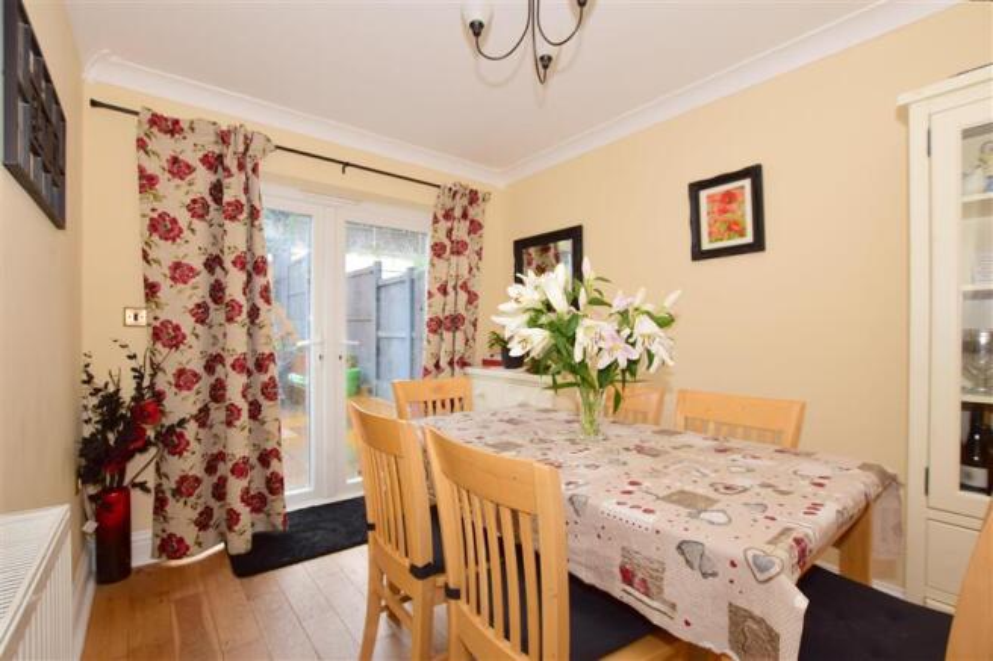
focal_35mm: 15
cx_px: 496
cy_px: 330
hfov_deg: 100.4
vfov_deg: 77.3
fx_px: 414
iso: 400
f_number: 5.6
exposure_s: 1/4
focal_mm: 10
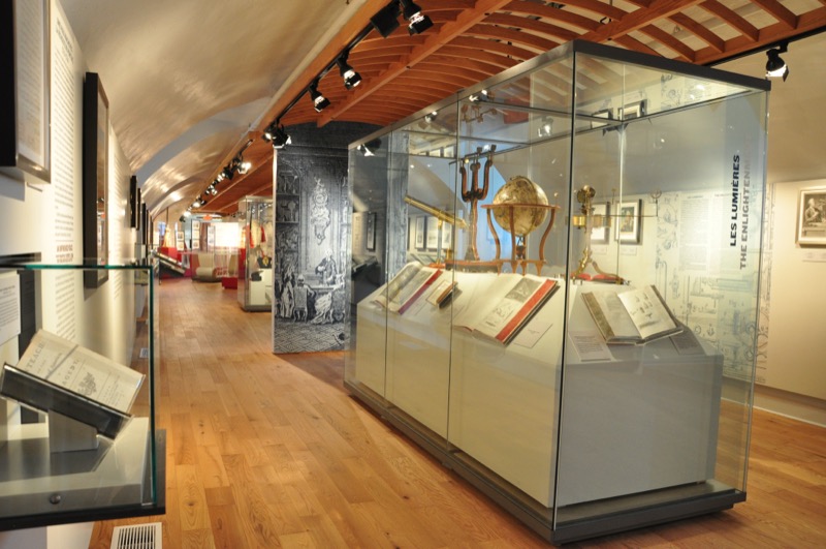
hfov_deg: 67.5
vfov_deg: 47.8
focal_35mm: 27
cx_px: 413
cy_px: 274
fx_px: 619
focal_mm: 18
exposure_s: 1/4
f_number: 8
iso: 800
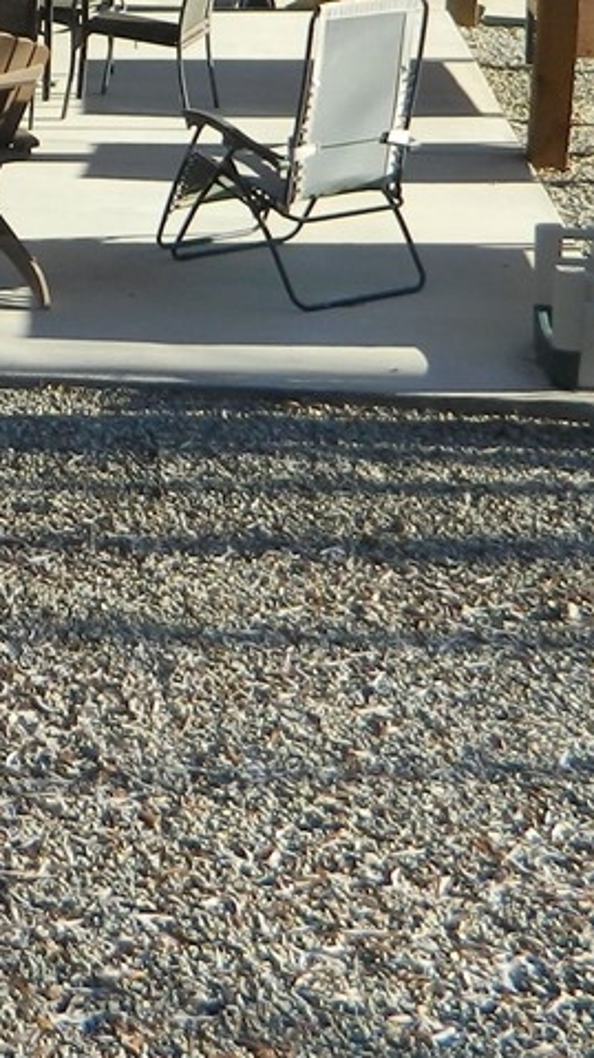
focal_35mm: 91
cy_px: 144
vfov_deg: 22.9
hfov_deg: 12.4
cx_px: -397
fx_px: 2551
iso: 80
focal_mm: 4.5
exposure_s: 1/320
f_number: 3.1
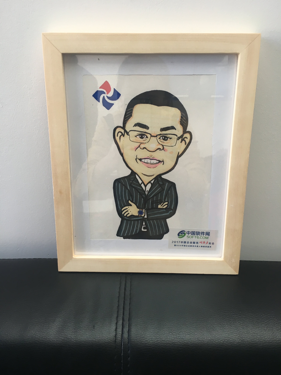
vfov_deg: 61.7
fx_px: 314
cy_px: 188
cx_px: 140
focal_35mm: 29
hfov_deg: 48.2
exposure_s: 1/33
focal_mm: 4.15
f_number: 2.2
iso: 32
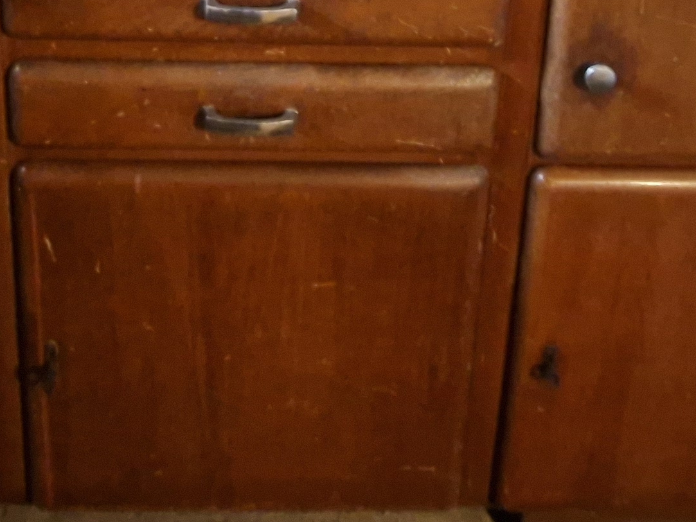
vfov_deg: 24.7
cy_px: -223
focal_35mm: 48
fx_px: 965
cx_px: 283
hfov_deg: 39.5
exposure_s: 1/25
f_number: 2.2
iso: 1000
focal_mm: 1.74
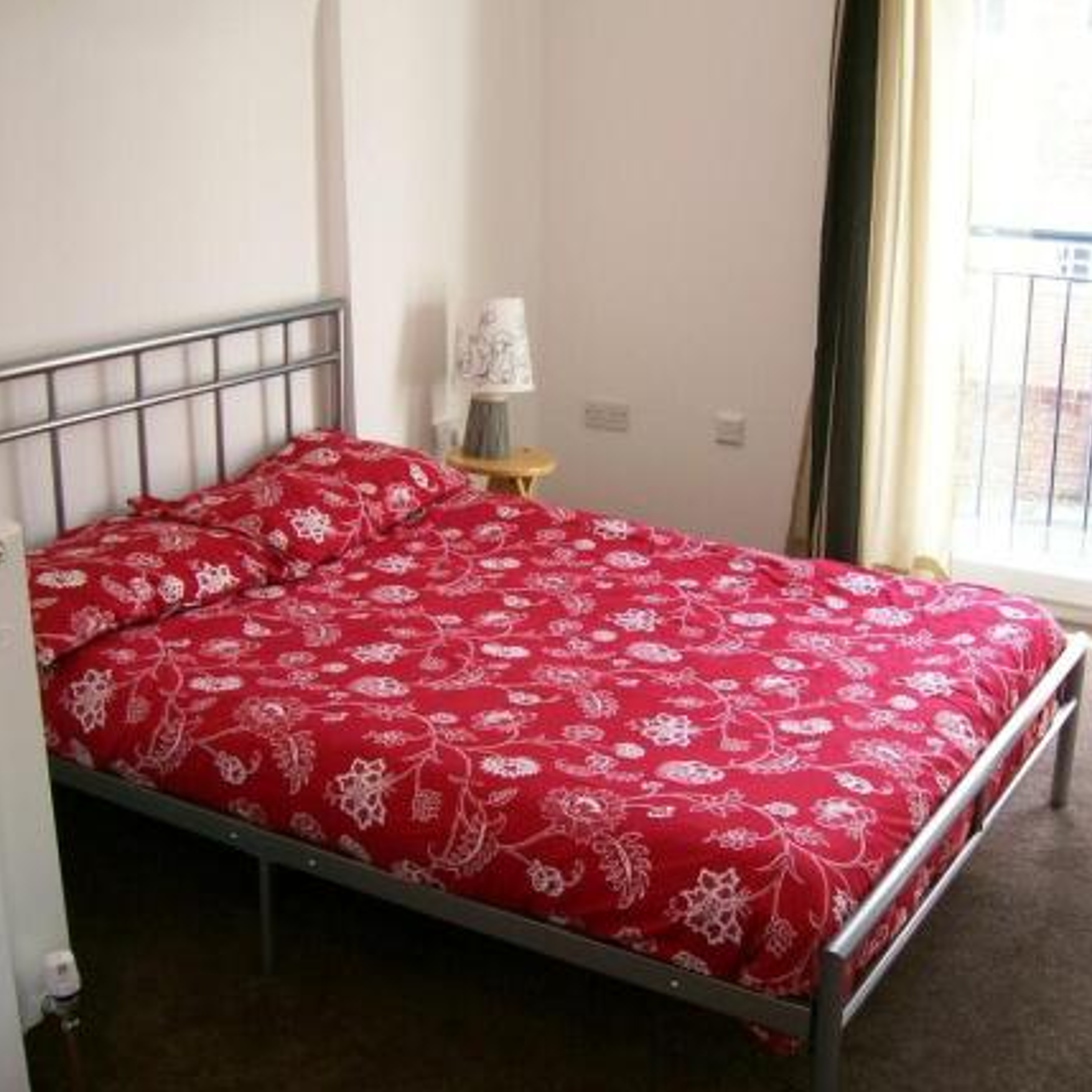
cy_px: 554
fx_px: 1499
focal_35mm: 42
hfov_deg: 40.0
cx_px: 615
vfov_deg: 40.0
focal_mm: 5.8
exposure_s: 1/29.7
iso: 80
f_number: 2.8
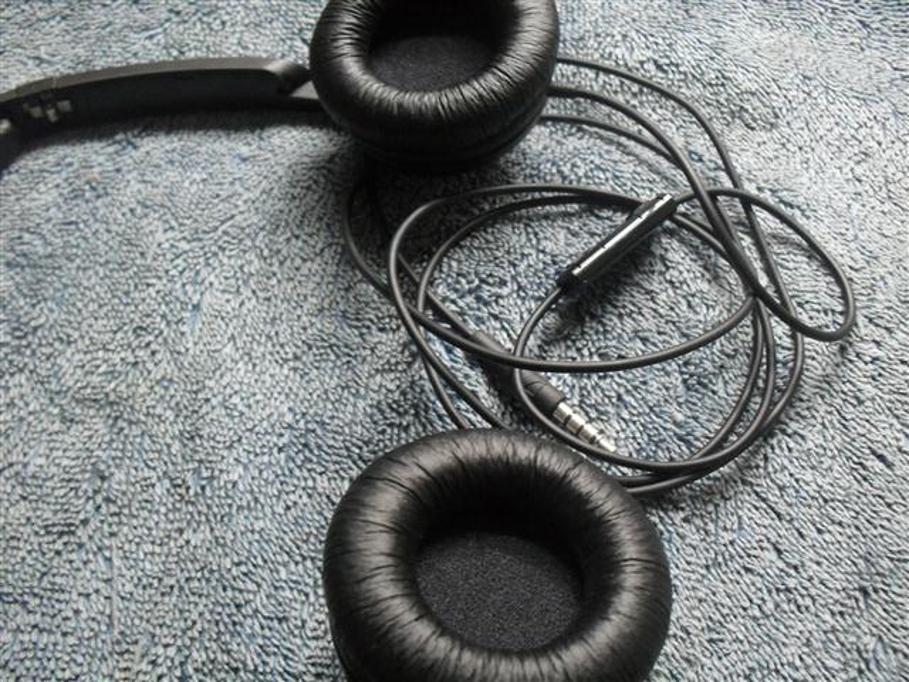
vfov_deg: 37.7
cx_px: 454
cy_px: 341
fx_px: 998
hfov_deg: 49.0
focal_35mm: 38
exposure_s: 1/15
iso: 200
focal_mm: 6.3
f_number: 2.8
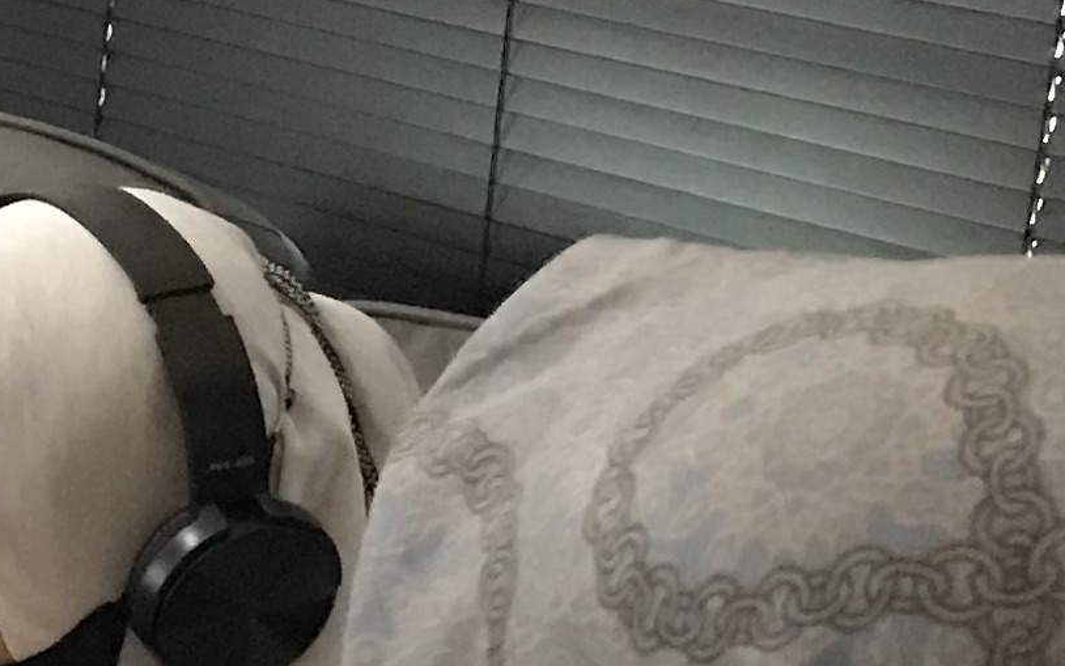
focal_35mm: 147
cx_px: -1458
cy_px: 228
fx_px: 4267
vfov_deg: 8.9
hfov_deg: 11.7
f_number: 1.8
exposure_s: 1/7
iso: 100
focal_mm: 3.99
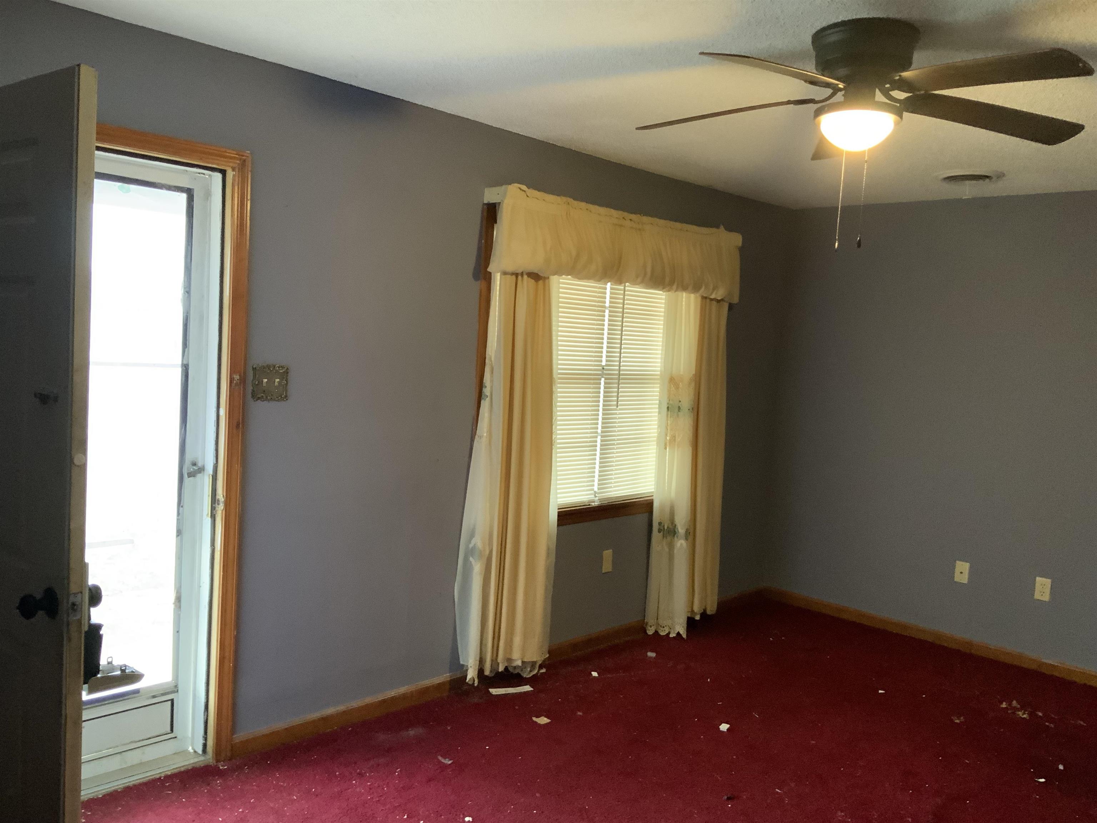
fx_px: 919
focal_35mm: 29
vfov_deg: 48.2
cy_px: 412
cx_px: 548
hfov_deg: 61.7
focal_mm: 3
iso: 320
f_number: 1.8
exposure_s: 1/40
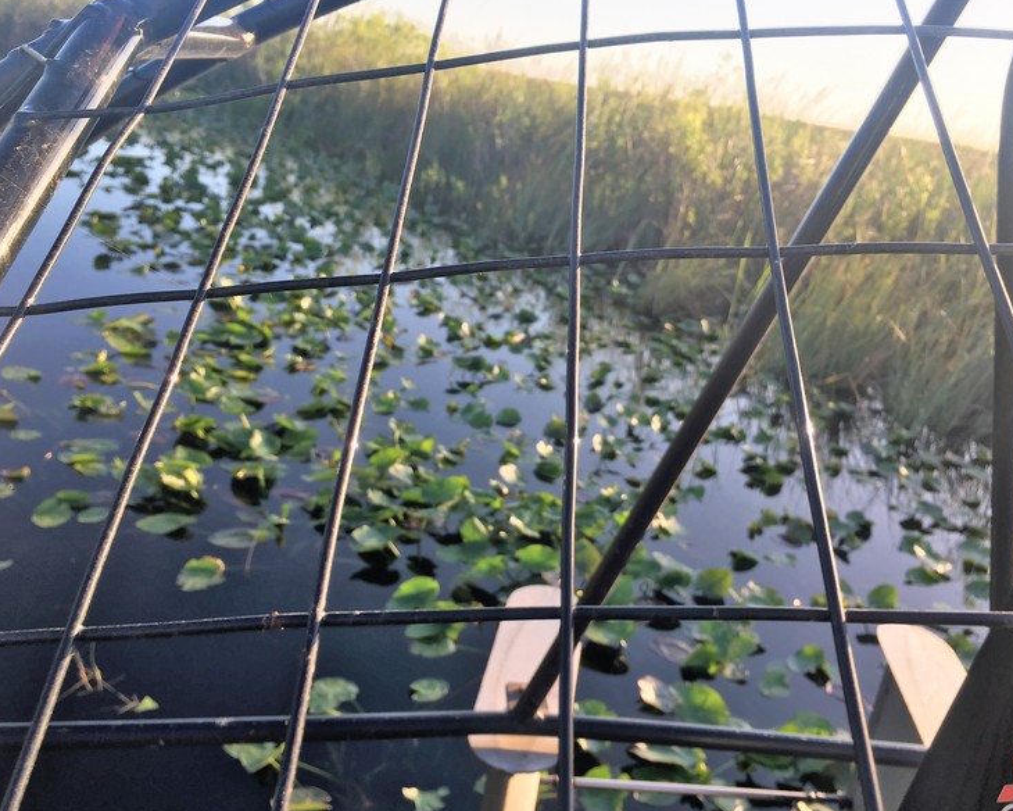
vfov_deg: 47.1
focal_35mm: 31
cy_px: 410
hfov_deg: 57.2
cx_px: 531
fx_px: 929
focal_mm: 4.15
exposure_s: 1/340
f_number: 2.2
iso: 25
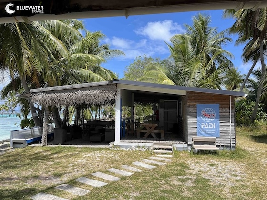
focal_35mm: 26
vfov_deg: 53.1
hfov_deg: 67.3
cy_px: 100
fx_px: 201
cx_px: 134
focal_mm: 5.1
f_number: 1.6
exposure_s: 1/2899
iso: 50
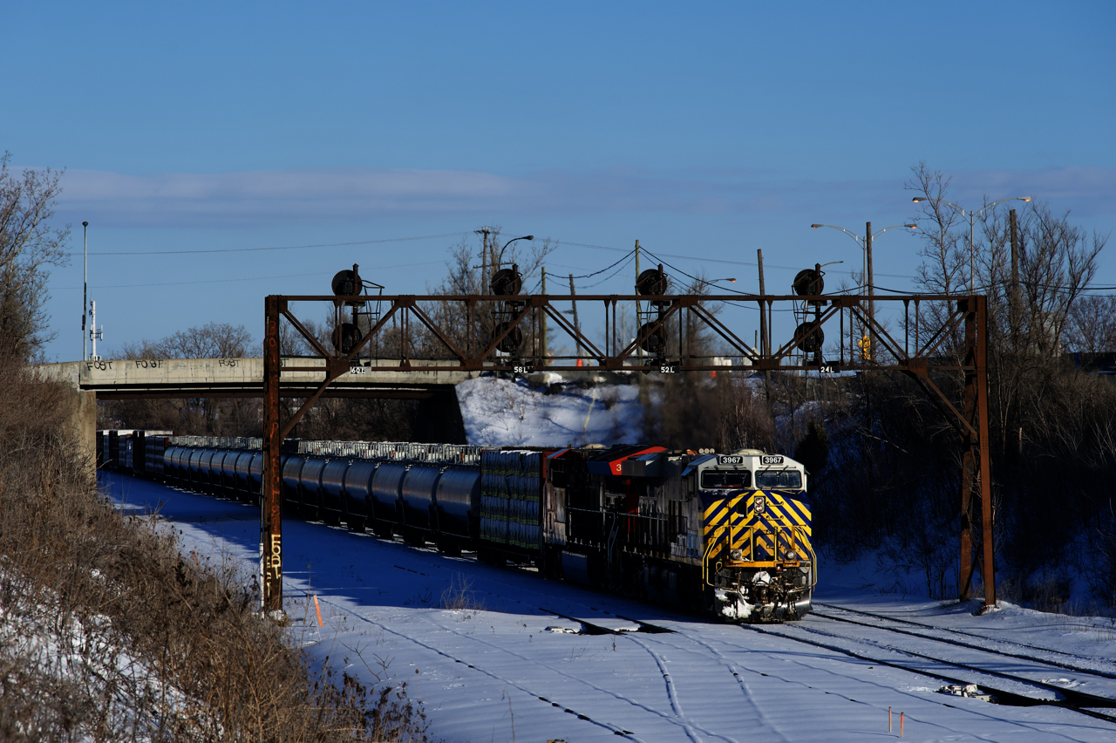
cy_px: 372
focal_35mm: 150
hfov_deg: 13.7
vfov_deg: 9.1
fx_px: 4647
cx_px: 558
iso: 200
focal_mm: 150
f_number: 8
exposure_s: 1/800
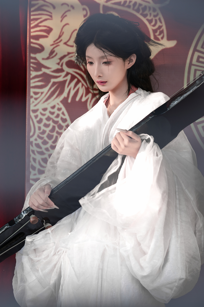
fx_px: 1385
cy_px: 154
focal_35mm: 163
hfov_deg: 8.4
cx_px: 102
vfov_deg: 12.6
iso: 160
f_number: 2.8
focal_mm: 163
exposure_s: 1/125
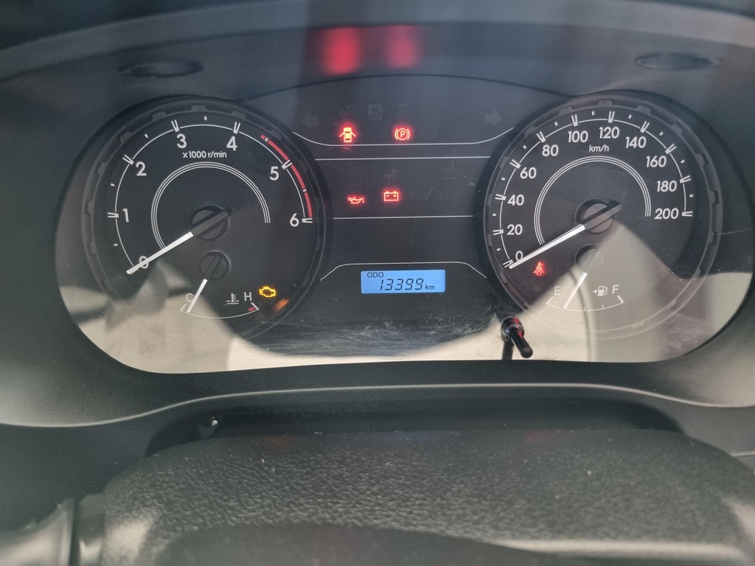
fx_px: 567
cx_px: 378
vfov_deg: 53.1
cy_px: 283
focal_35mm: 26
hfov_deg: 67.3
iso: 500
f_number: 1.8
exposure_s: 1/37
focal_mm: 5.4
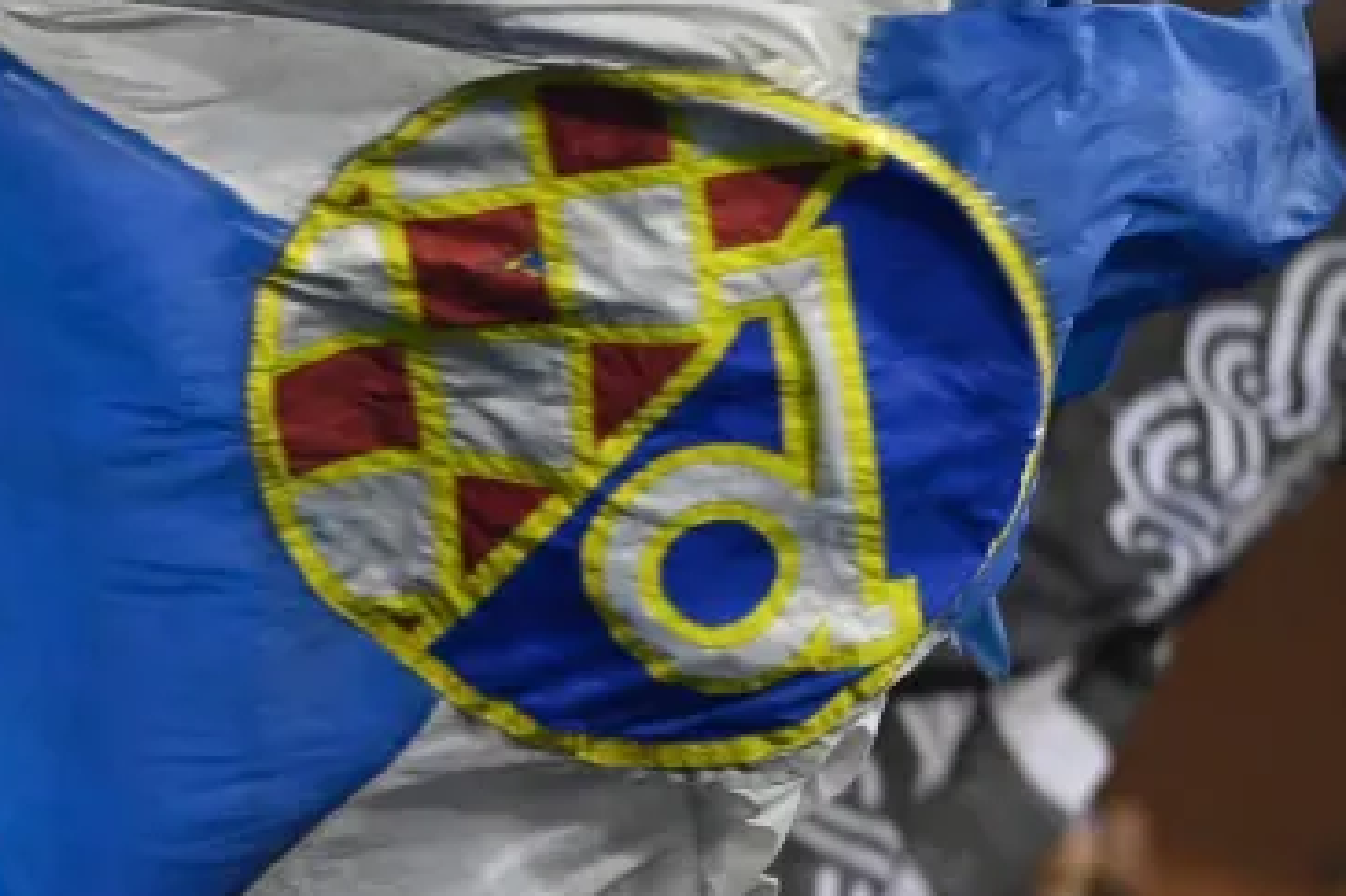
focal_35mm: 834
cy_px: 647
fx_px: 31167
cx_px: 77
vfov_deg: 1.6
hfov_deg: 2.5
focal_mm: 400
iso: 5000
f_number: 2.8
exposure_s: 1/320
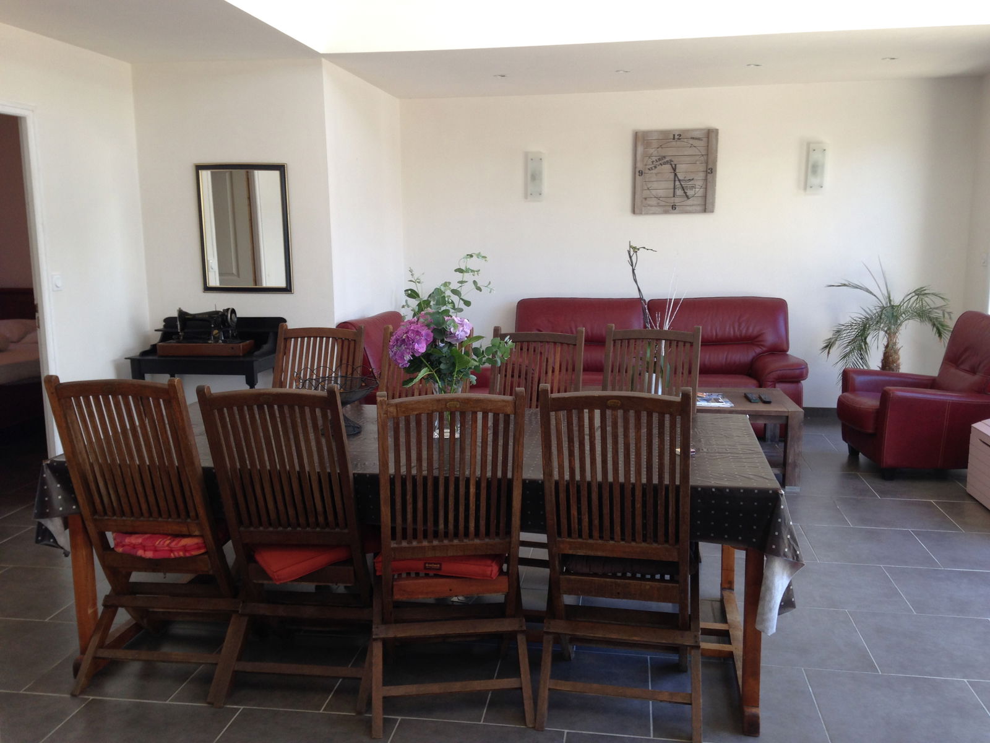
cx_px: 495
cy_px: 372
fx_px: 944
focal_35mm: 33
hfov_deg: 55.4
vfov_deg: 42.9
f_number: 2.4
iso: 50
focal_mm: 4.12
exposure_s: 1/30
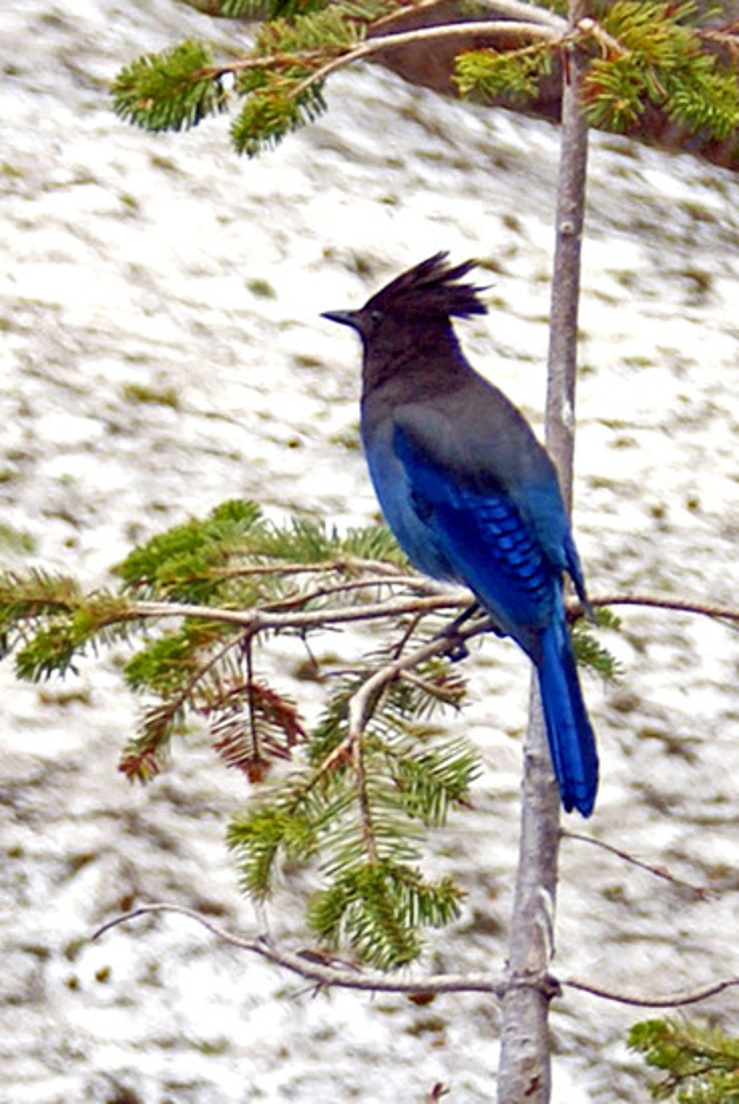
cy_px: 552
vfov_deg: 19.4
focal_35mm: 105
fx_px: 3225
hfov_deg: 13.1
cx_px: 370
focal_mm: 70
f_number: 7.1
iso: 100
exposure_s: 1/160
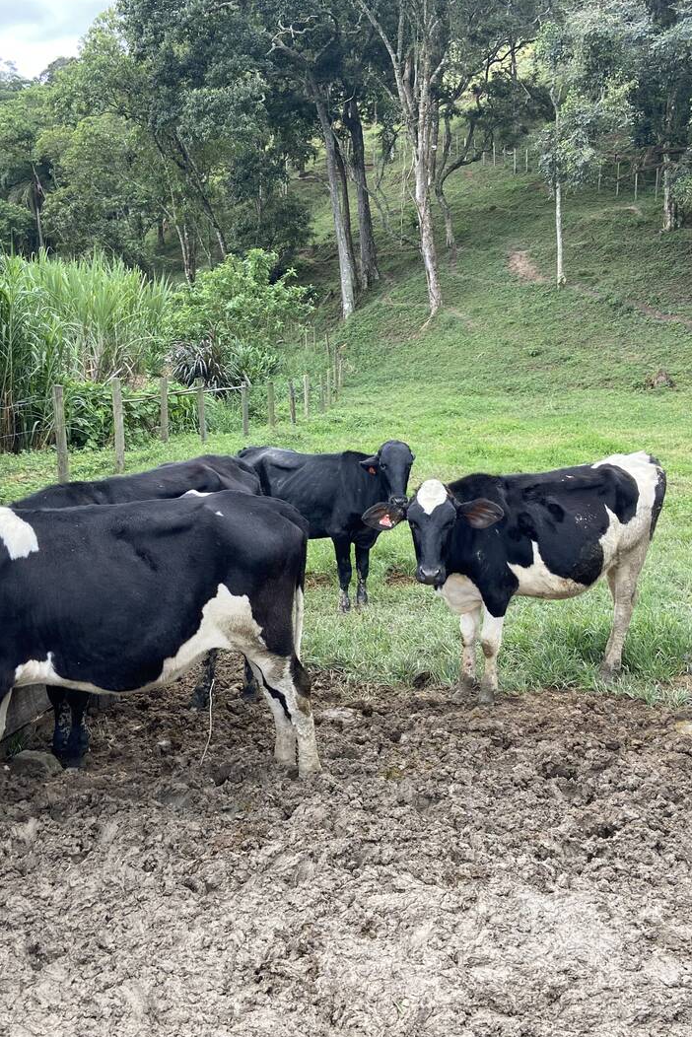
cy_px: 524
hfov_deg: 36.0
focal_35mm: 37
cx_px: 330
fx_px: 1066
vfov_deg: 51.9
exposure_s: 1/122
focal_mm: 4.25
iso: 50
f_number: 1.8
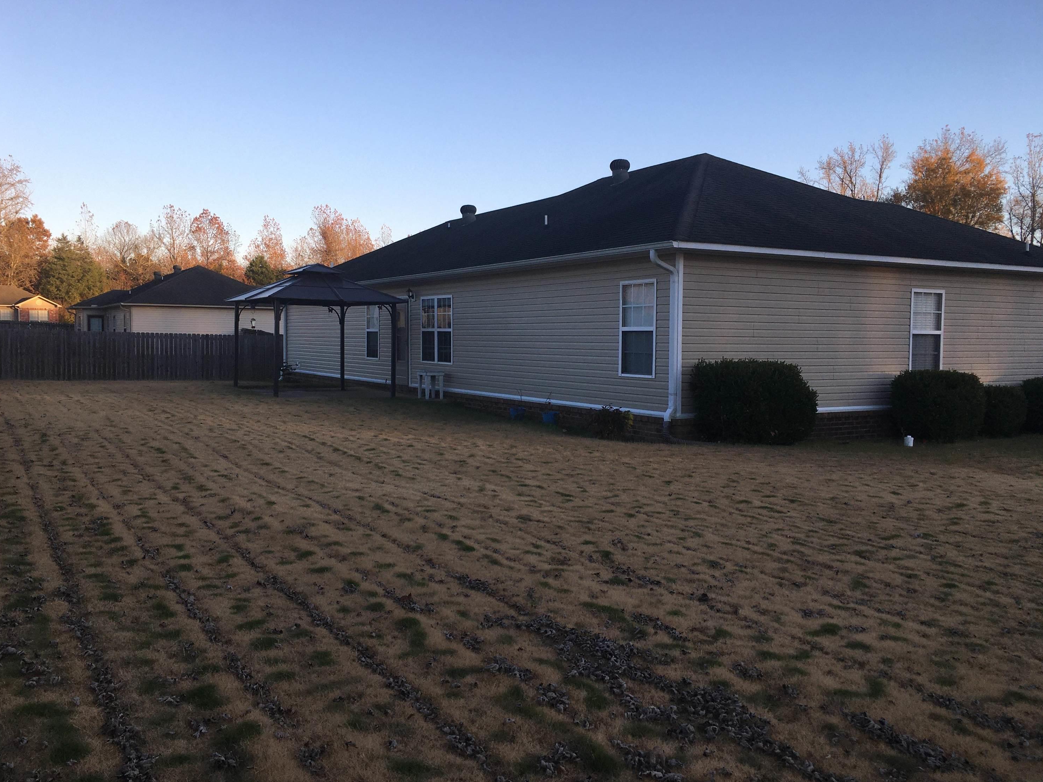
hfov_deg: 60.0
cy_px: 386
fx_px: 904
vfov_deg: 46.8
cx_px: 507
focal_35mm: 30
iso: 25
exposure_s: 1/472
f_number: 2.2
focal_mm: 4.15
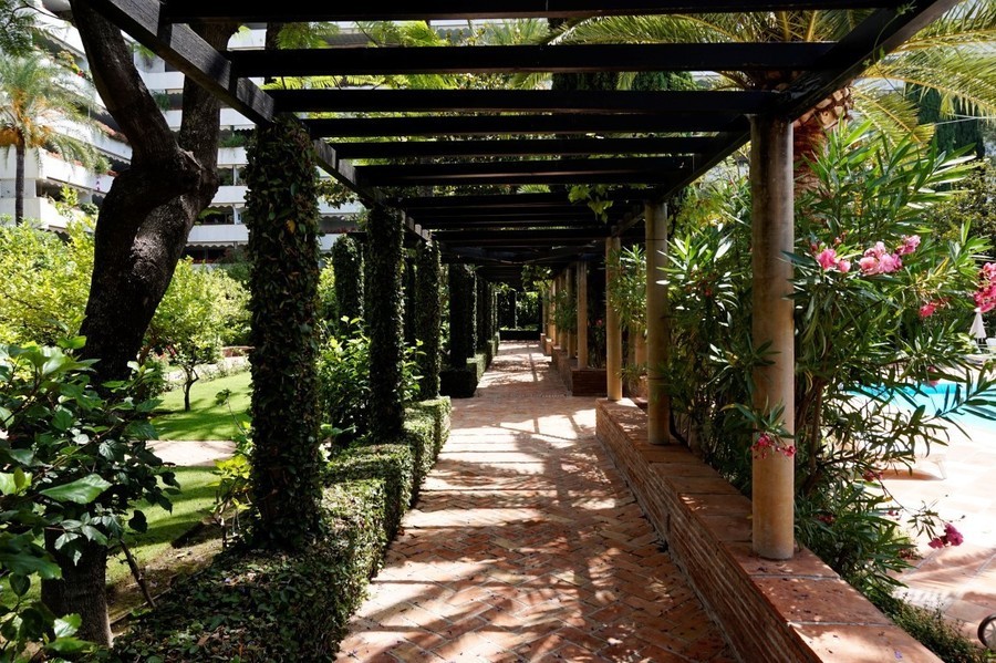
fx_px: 664
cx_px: 498
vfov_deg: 53.1
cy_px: 332
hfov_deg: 73.8
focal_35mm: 24
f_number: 8
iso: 100
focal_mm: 16
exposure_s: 1/80
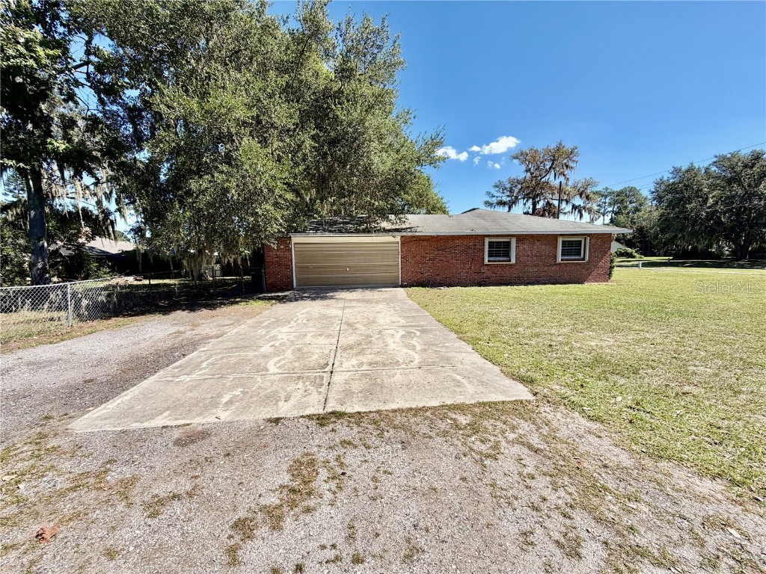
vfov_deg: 85.7
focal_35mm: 14
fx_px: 310
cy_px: 287
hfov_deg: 102.1
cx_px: 383
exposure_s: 1/770
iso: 25
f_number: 2.2
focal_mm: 2.22
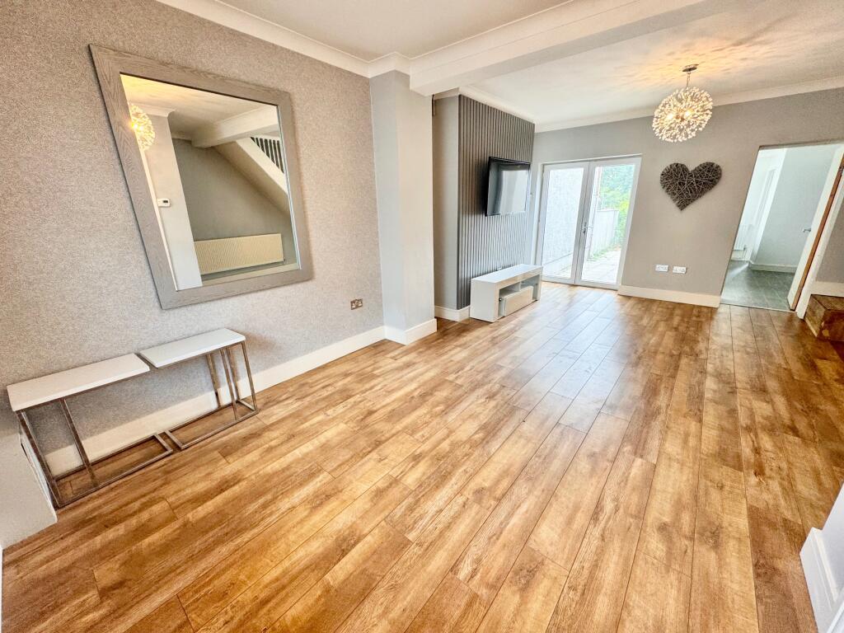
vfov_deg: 85.7
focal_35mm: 14
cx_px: 422
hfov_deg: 102.1
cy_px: 316
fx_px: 341
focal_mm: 2.22
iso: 125
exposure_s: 1/100
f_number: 2.2
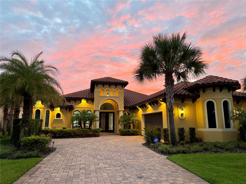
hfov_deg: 71.6
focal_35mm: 24
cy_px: 92
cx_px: 123
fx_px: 171
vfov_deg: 56.8
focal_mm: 6.76
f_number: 1.78
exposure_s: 1/60
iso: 250
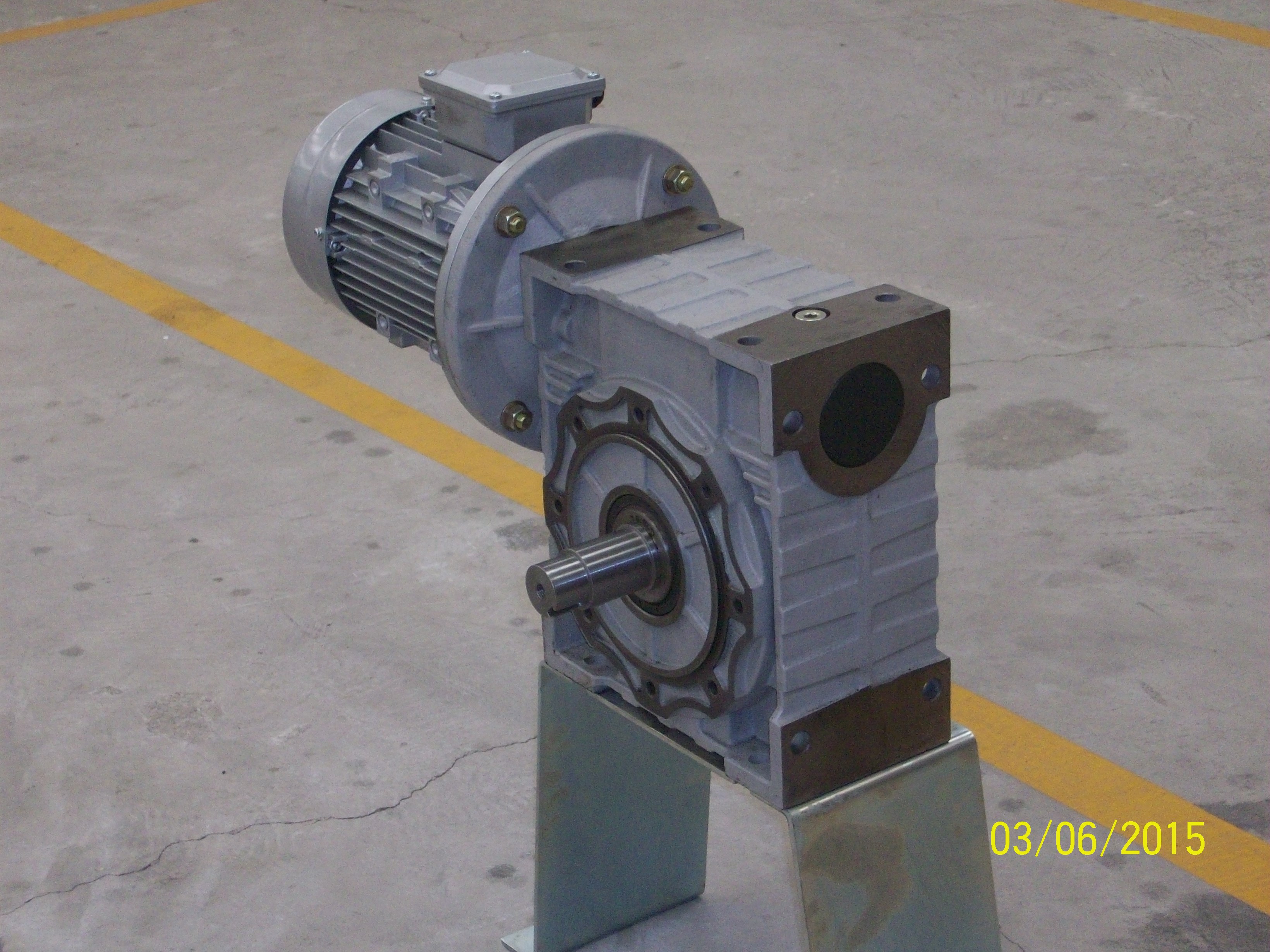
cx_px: 635
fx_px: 3008
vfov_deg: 18.0
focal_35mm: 82
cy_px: 476
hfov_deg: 23.8
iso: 200
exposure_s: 1/83.1
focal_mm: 13.7
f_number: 4.6
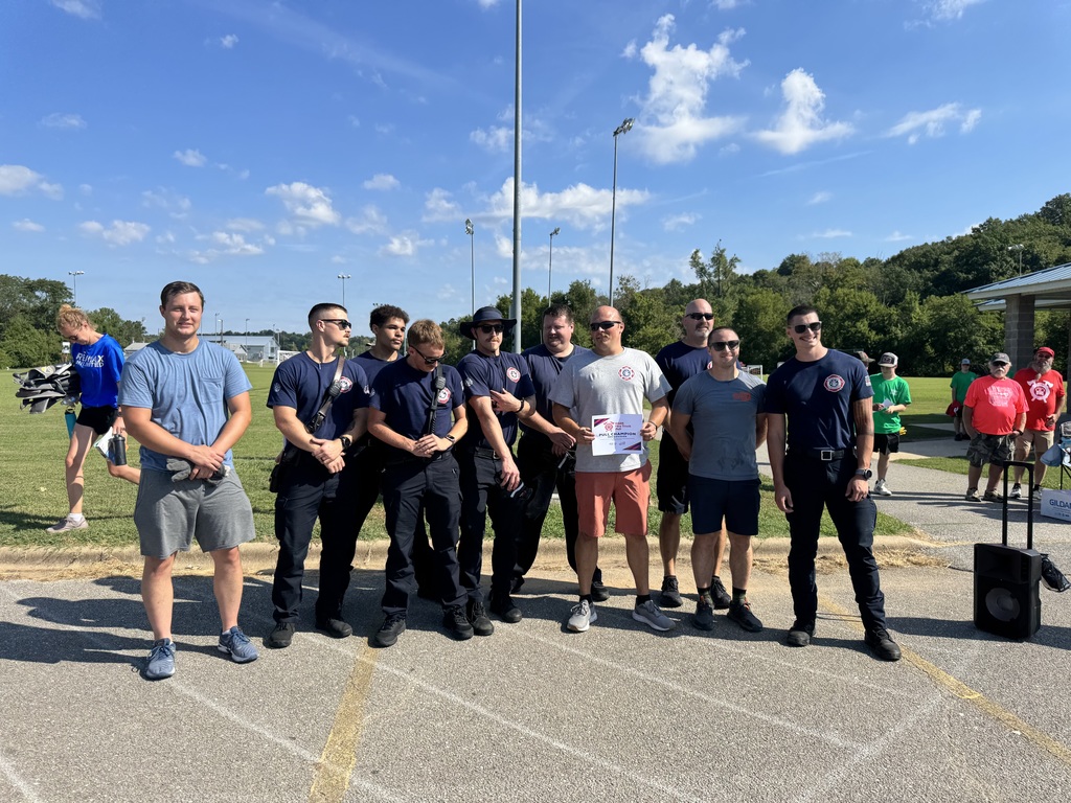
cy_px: 402
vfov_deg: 56.8
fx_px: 743
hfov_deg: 71.6
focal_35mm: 24
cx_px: 536
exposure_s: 1/4049
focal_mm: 6.76
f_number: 1.78
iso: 80
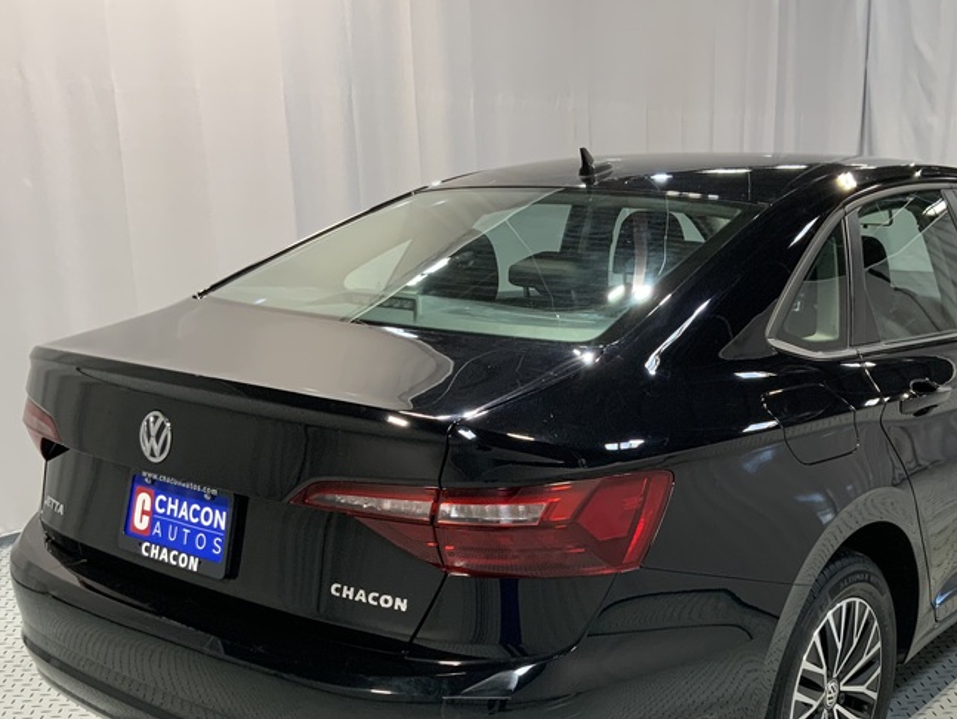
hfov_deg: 43.2
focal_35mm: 43
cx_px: 640
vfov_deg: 33.1
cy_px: 519
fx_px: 1189
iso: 80
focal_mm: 3
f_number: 1.8
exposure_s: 1/60
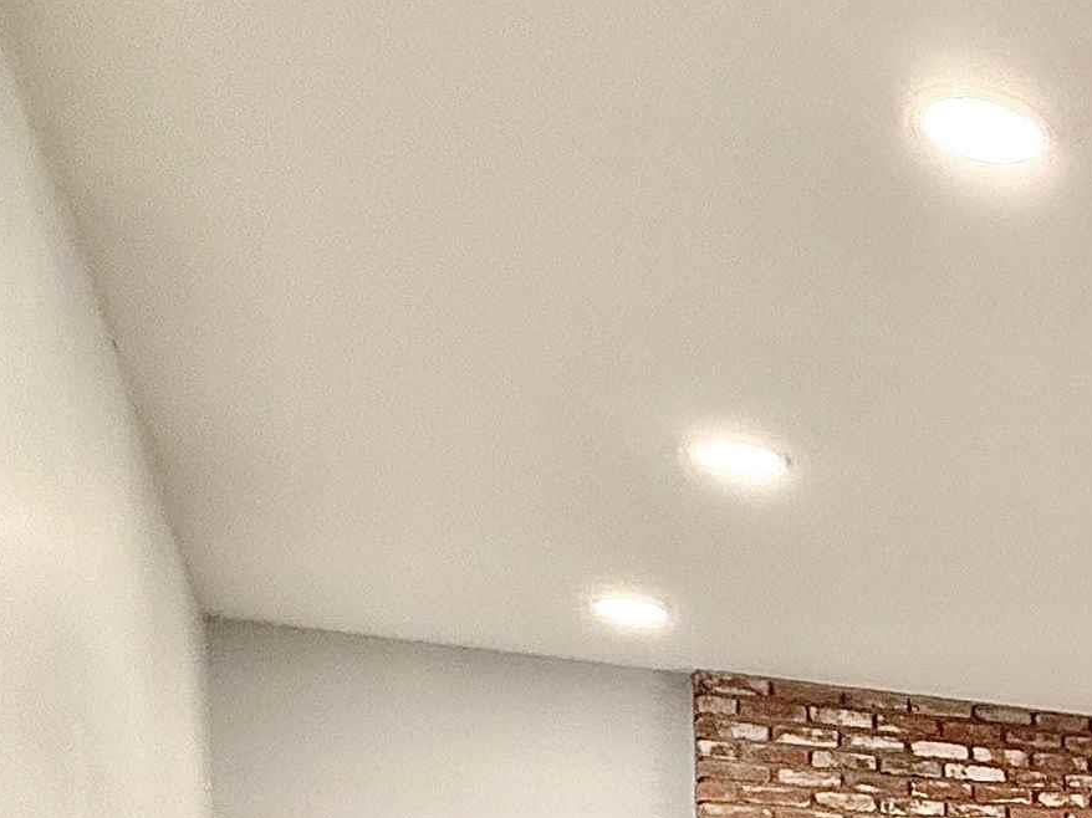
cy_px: 1052
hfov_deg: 27.7
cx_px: 1607
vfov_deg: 25.6
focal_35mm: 49
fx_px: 1545
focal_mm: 2.22
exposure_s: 1/120
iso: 320
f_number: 2.2
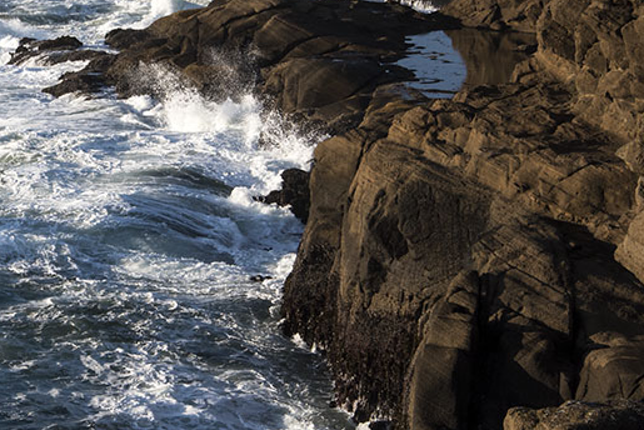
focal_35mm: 199
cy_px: 120
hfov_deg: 10.3
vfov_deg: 6.9
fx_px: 3562
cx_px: 18
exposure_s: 1/125
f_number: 13
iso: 640
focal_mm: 100
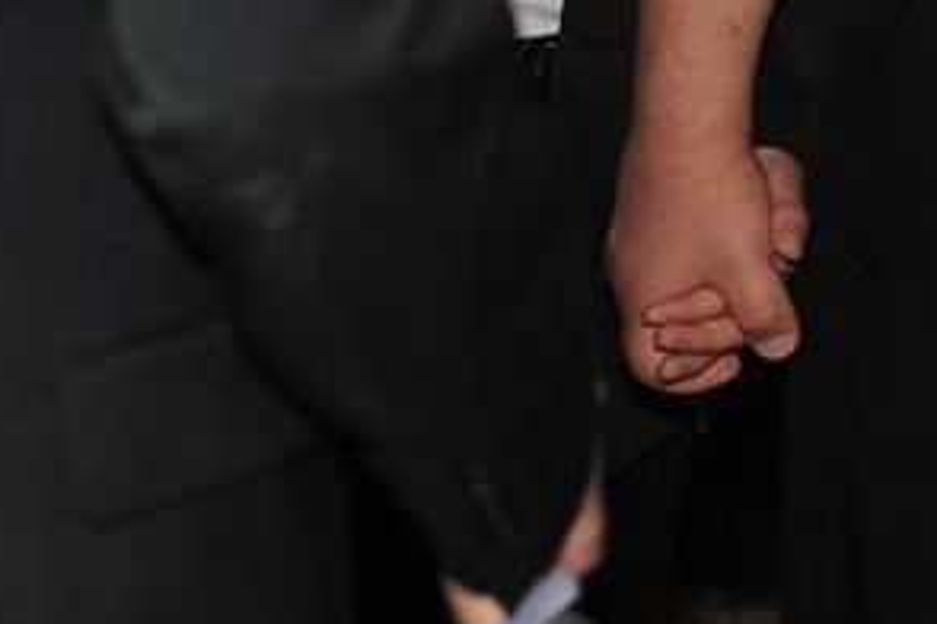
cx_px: 1393
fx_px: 7443
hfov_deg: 7.1
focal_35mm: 286
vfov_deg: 4.7
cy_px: -834
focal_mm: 60
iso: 1250
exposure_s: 1/125
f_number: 3.2
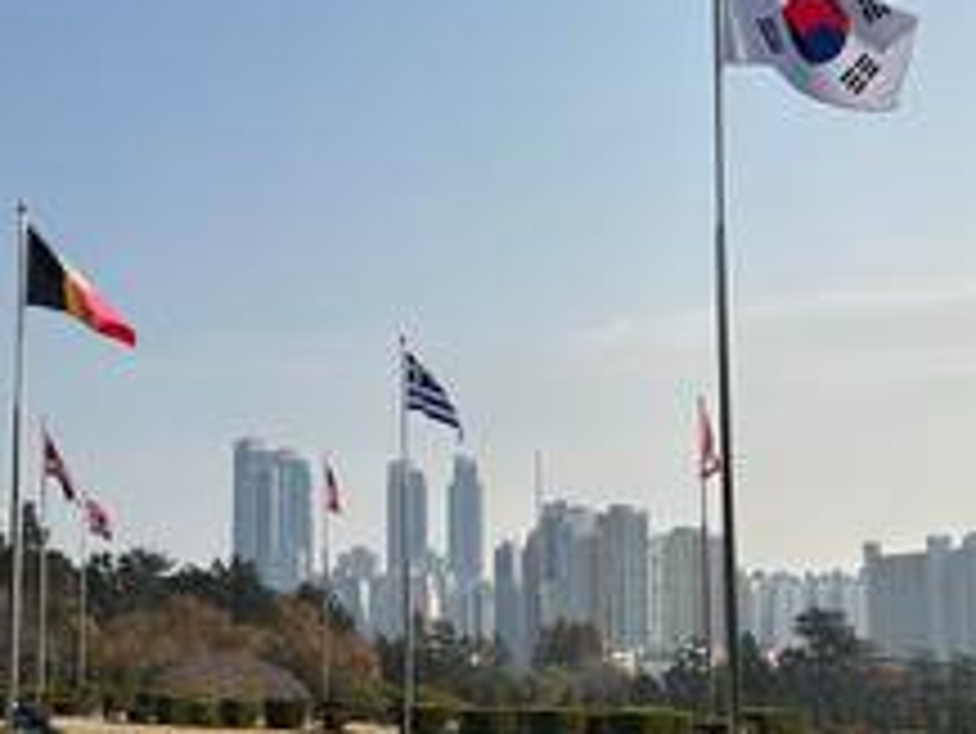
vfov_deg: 27.4
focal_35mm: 53
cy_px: 468
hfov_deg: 36.2
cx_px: 495
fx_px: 1495
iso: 80
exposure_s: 1/9709
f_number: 1.78
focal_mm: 6.86
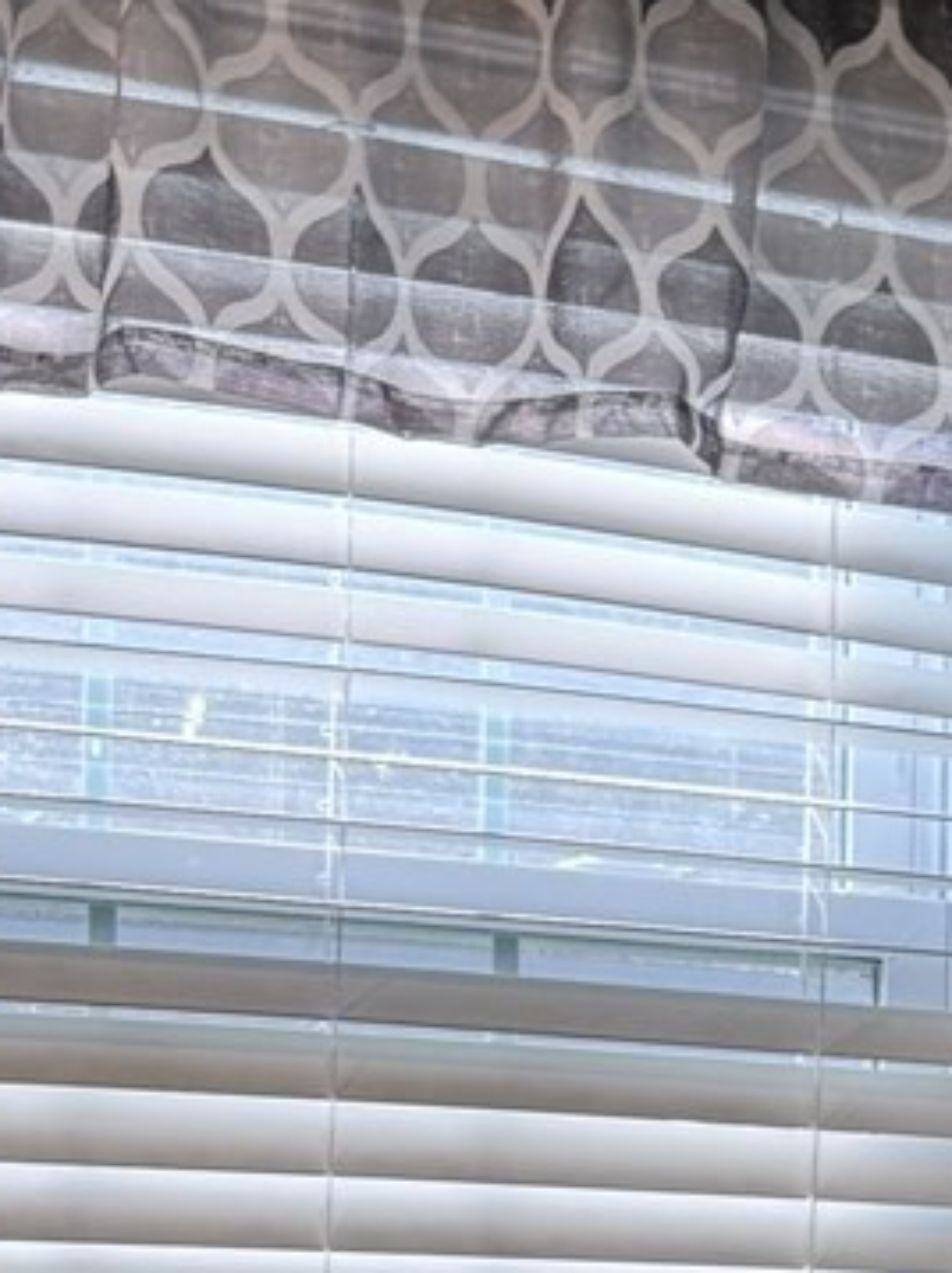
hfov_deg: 12.8
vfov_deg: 18.3
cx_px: 1826
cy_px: 1415
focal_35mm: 103
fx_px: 3781
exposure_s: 1/120
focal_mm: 6.76
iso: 125
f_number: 1.78
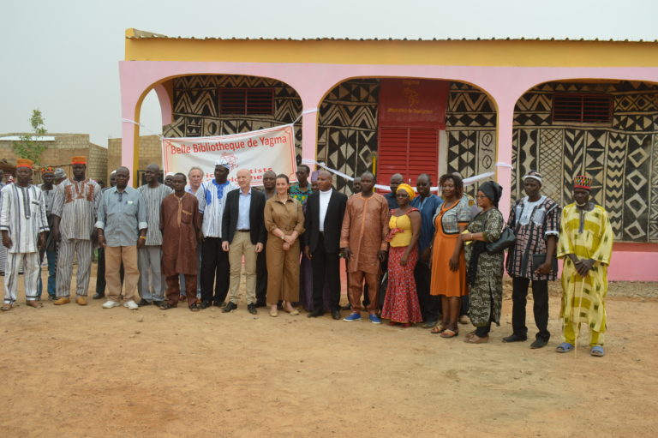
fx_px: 658
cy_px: 219
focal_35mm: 36
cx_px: 329
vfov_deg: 36.8
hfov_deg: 53.2
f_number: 8
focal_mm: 24
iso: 100
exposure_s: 1/250
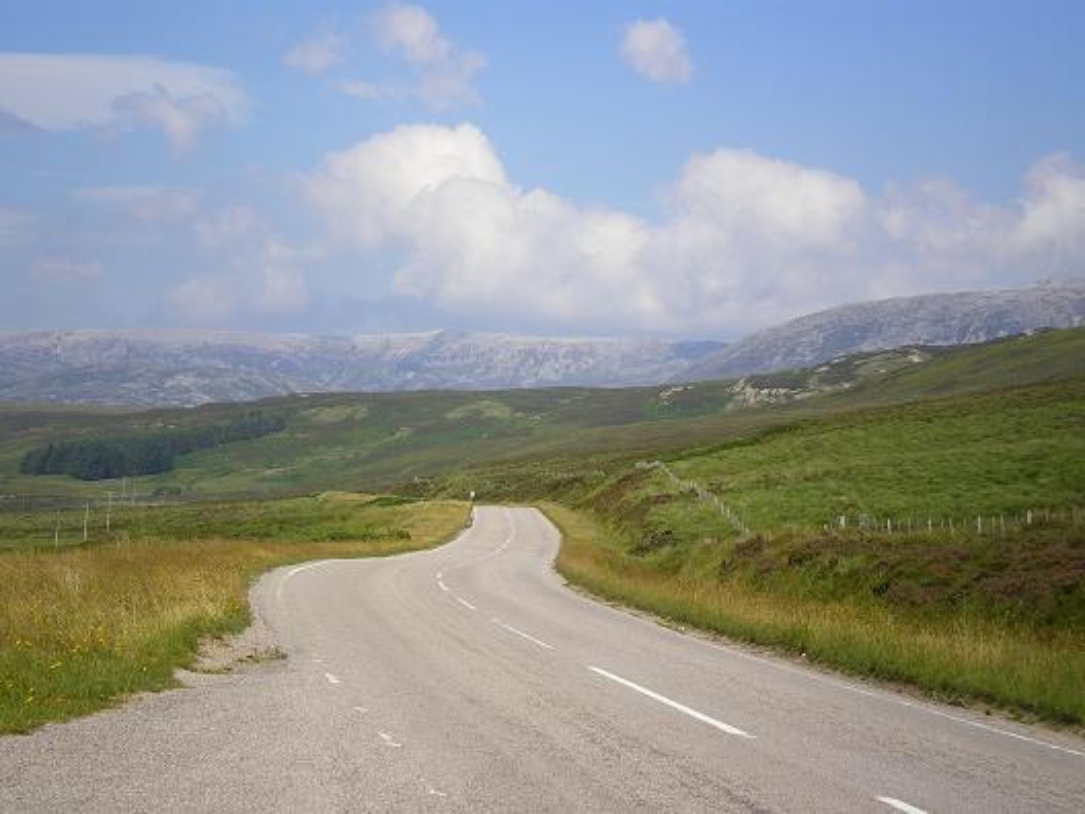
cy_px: 407
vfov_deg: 18.2
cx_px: 542
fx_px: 2539
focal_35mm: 81
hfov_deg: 24.1
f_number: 6.9
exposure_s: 1/200
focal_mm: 13.3
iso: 64
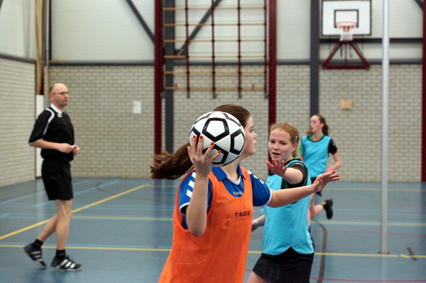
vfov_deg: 18.2
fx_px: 887
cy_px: 142
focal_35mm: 75
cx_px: 213
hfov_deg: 27.0
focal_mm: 50
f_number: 3.5
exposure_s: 1/250
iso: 1250
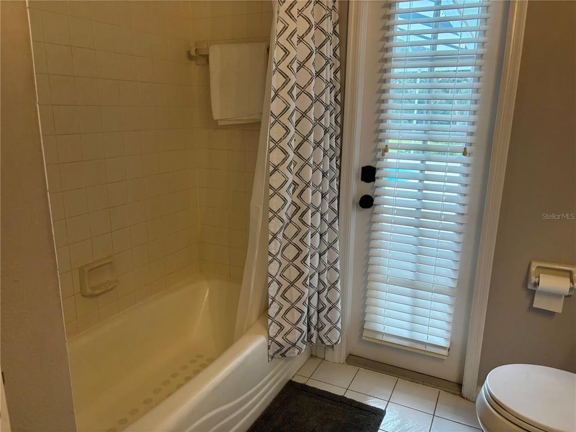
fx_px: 433
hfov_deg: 67.3
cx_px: 288
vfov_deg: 53.1
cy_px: 216
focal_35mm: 26
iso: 64
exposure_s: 1/120
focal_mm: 5.96
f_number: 1.6
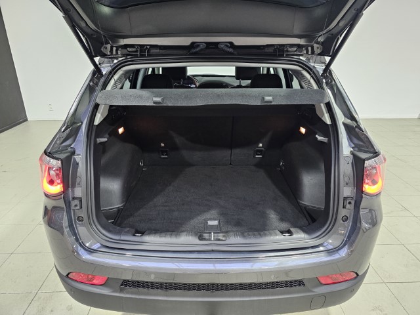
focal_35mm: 23
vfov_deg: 58.9
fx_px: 279
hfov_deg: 73.9
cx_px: 210
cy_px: 158
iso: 1000
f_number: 1.7
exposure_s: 1/100
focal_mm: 6.3
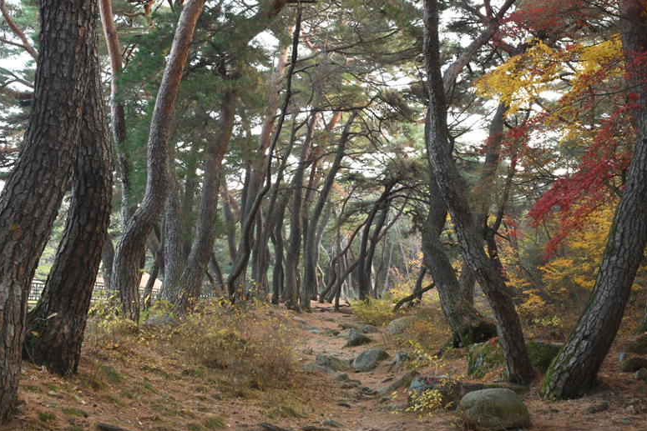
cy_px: 171
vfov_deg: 33.3
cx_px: 319
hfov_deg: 48.4
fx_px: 719
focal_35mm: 40
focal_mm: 31
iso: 250
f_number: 10
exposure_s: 1/4
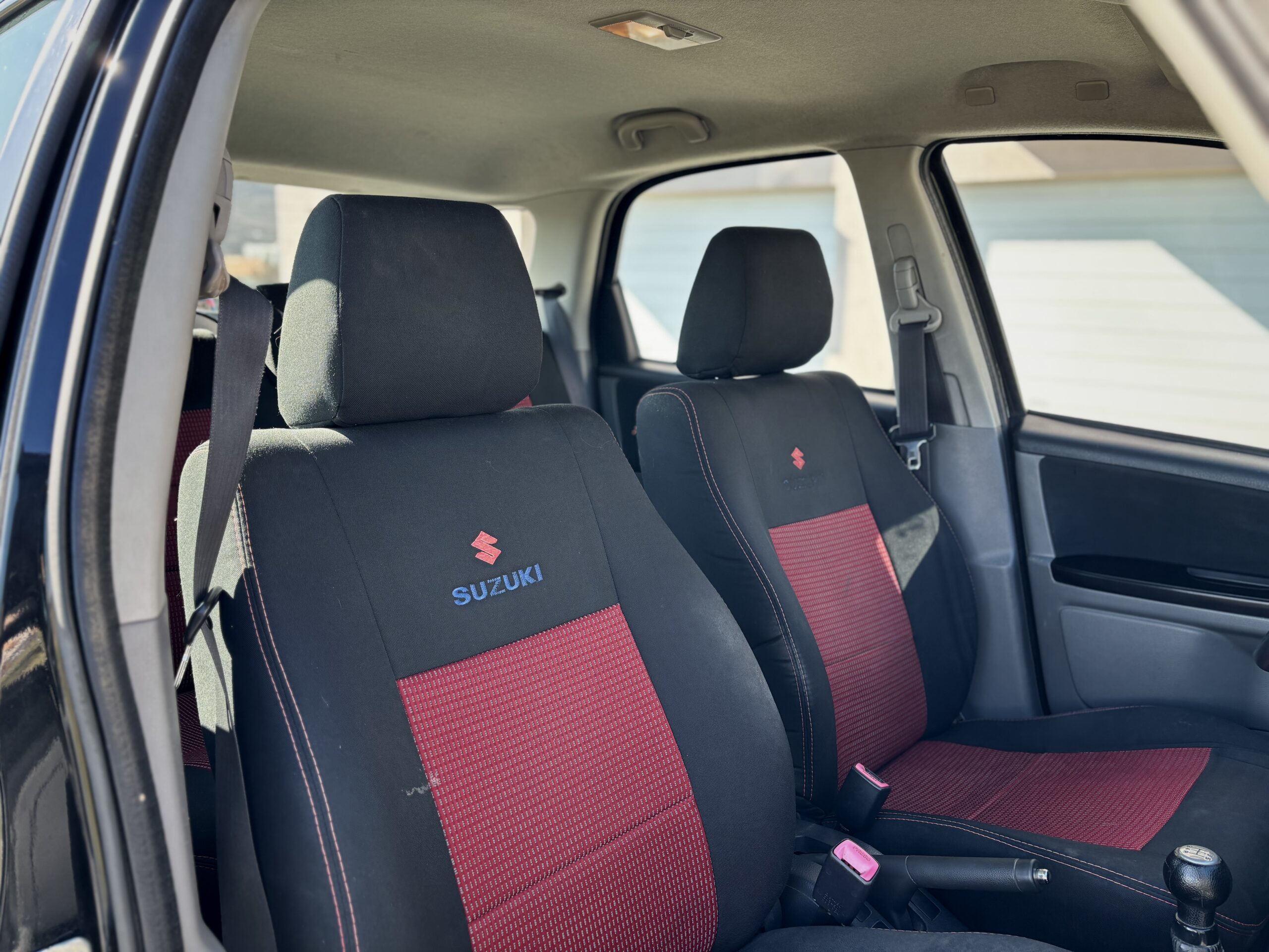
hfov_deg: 67.3
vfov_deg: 53.1
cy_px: 476
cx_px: 634
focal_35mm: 26
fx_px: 953
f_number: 1.6
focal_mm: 5.96
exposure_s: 1/172
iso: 50
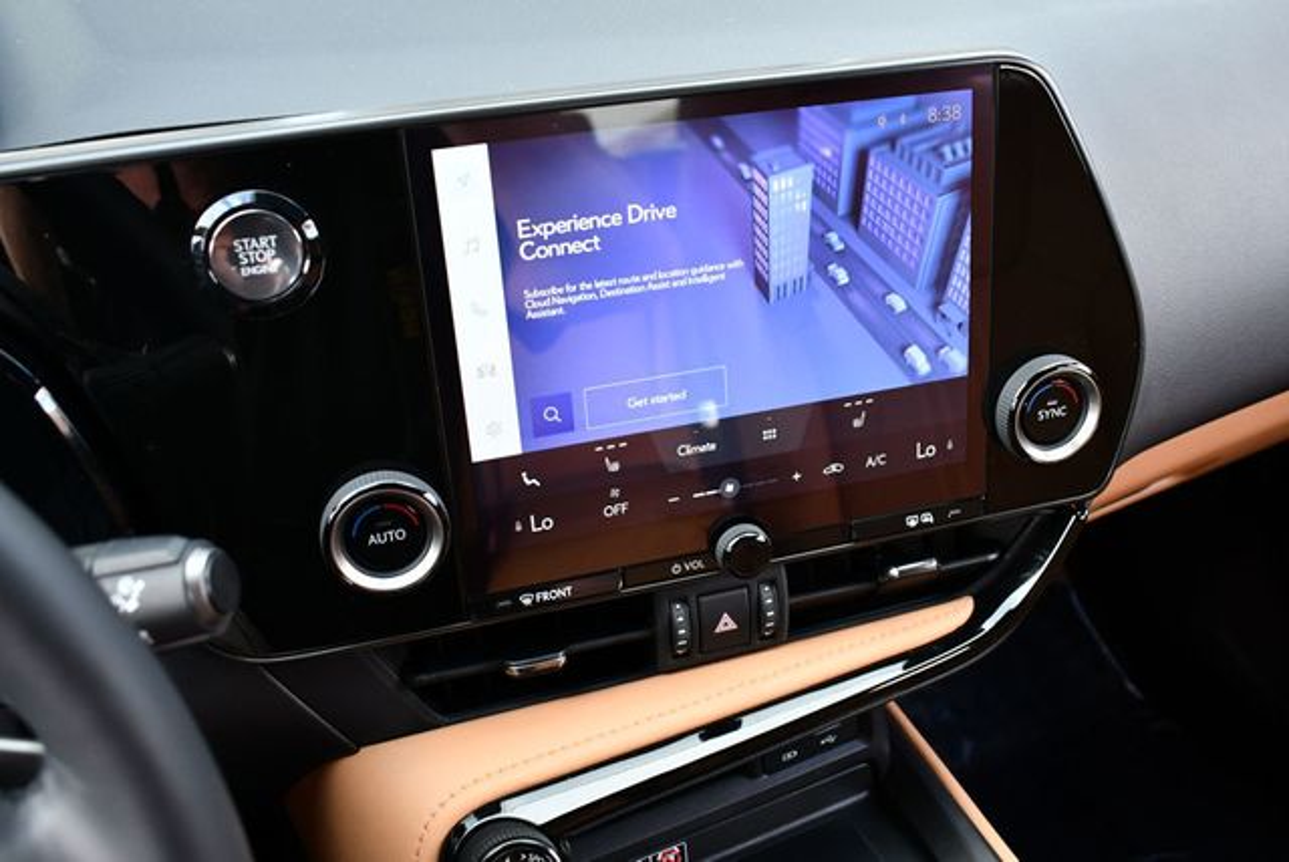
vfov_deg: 36.9
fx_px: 1290
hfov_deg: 53.1
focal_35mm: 36
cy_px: 431
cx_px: 644
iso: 800
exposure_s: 1/200
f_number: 3.5
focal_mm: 18
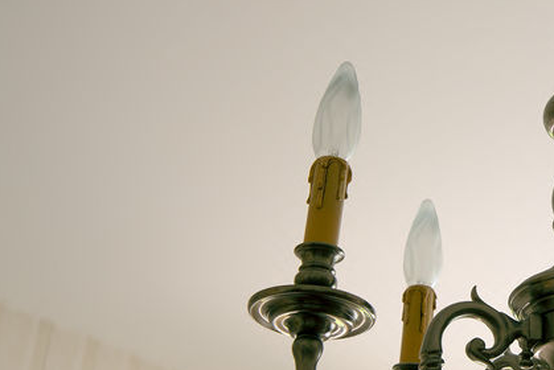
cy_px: 151
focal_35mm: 105
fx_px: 1617
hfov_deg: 18.9
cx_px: 553
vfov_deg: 13.1
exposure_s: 1/20
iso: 200
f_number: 5.6
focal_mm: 44
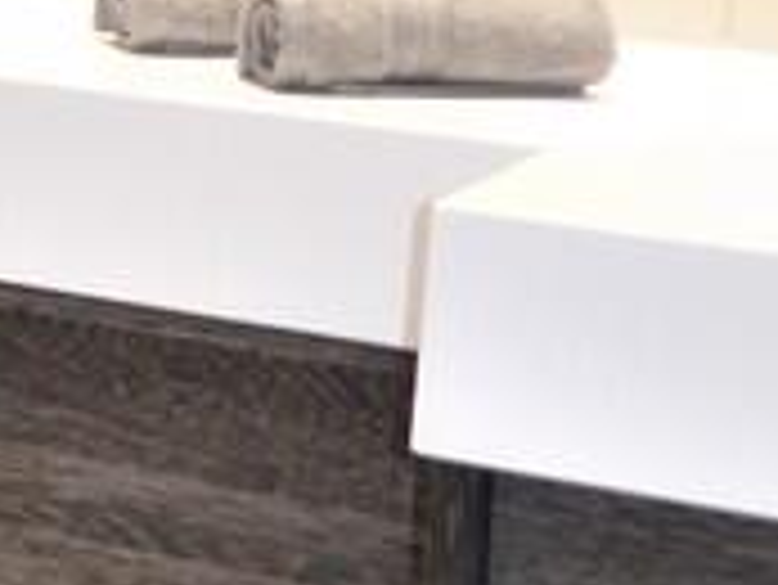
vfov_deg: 10.3
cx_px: -1165
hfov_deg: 11.3
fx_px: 3194
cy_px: -166
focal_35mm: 142
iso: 100
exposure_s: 1/15
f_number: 3.3
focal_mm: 4.3
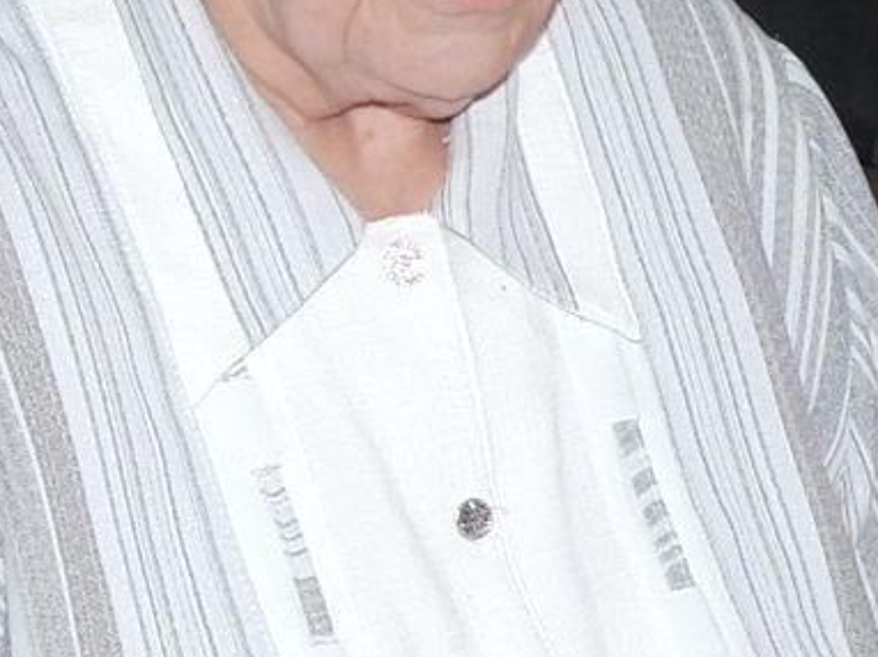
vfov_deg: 7.0
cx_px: 699
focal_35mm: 213
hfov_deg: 9.3
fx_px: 5399
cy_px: 331
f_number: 2.7
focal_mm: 8.8
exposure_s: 1/60
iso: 200
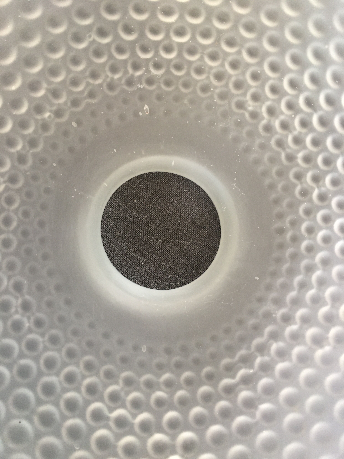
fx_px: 384
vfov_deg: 61.7
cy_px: 230
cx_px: 172
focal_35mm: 29
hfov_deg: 48.2
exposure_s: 1/33
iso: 200
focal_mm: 4.15
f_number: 2.2
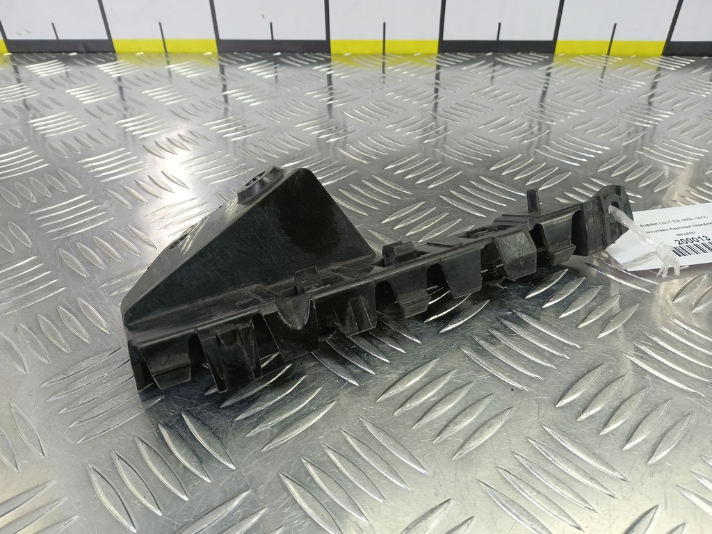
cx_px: 356
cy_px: 267
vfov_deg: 58.9
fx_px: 473
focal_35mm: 23
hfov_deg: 73.9
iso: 140
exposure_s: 1/50
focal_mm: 4.11
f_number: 1.6
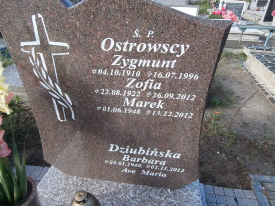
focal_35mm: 24
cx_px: 138
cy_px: 103
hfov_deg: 71.6
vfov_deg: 56.8
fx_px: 191
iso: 100
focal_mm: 4.2
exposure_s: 1/200
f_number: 3
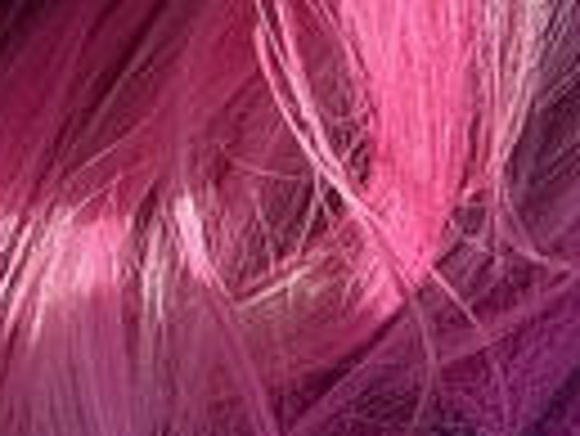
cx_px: 1124
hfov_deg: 10.1
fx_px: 3069
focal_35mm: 183
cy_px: -467
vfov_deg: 7.7
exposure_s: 1/1101
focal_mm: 2.69
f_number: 1.9
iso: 25
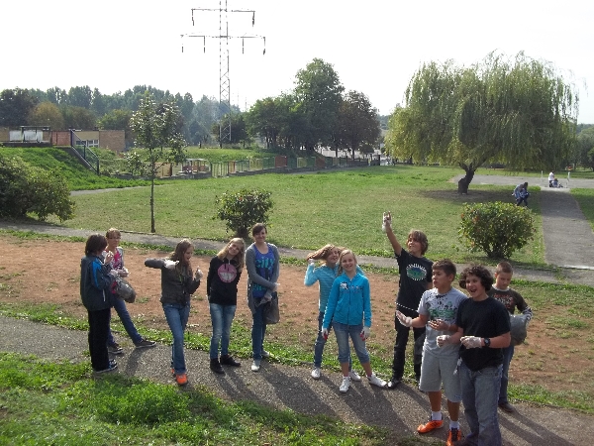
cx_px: 297
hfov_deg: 56.8
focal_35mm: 32
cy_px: 223
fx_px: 549
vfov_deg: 44.2
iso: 64
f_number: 8.8
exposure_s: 1/80
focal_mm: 5.7
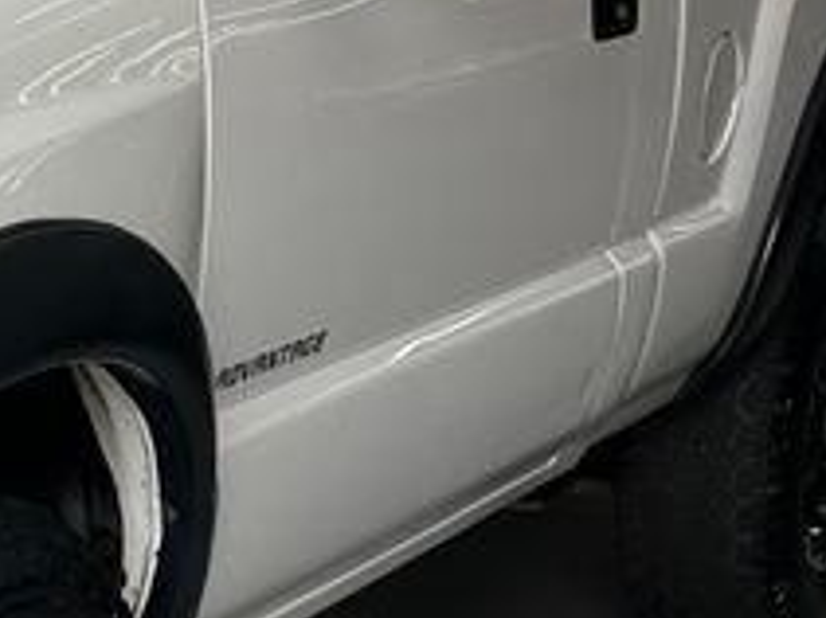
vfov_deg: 14.8
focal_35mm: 100
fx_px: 2385
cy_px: 399
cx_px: -560
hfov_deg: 17.0
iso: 50
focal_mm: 5.7
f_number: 1.5
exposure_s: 1/497
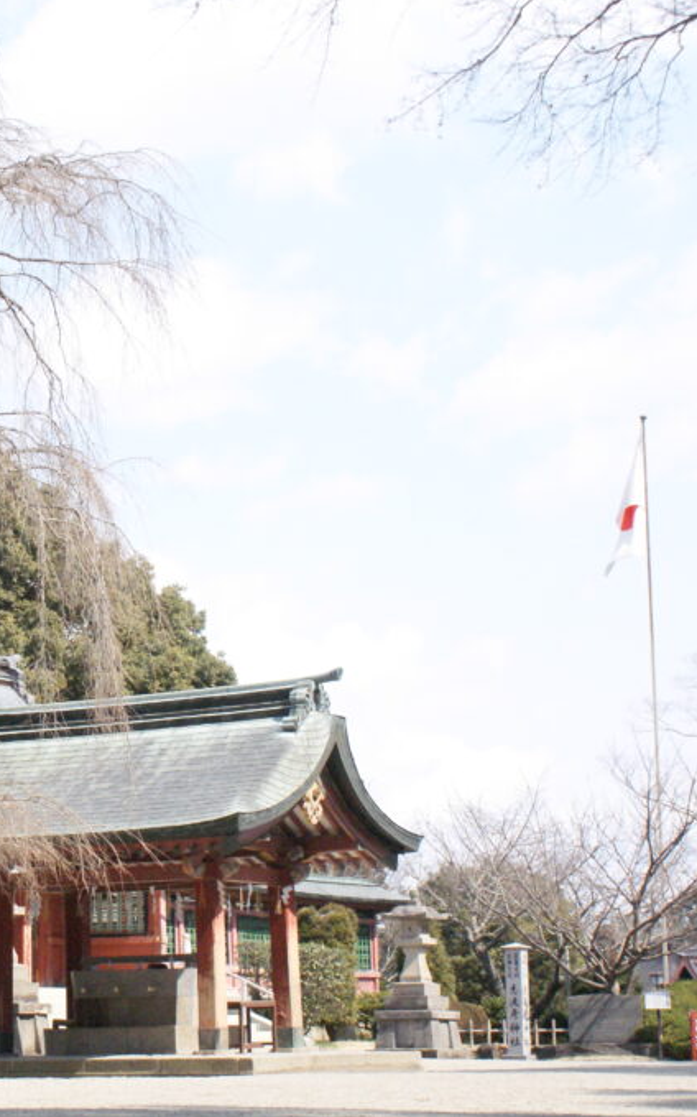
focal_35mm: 81
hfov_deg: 15.8
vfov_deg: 25.6
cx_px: -36
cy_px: 558
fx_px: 2456
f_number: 8
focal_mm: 35
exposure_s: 1/2000
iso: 1600
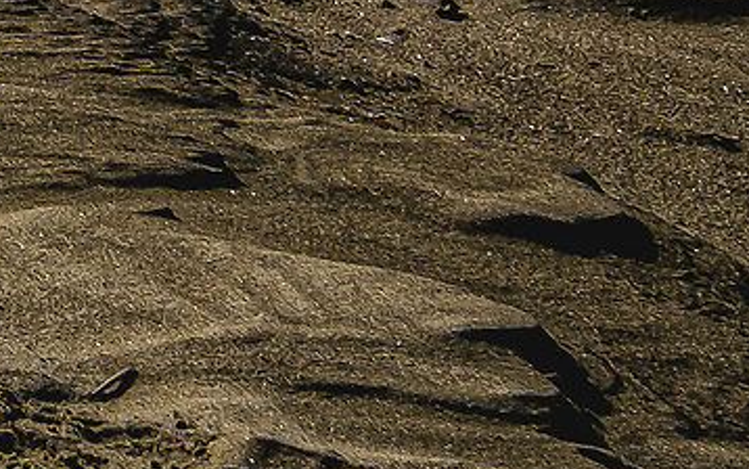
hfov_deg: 8.4
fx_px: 4329
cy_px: -1015
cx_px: -1435
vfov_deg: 5.7
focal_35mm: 212
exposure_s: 10
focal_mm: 20.9
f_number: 14
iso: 80
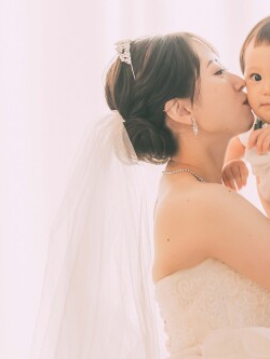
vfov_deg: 6.3
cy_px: 219
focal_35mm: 312
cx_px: 222
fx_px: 3243
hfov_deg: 4.8
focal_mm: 135
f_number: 2
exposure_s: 1/125
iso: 800
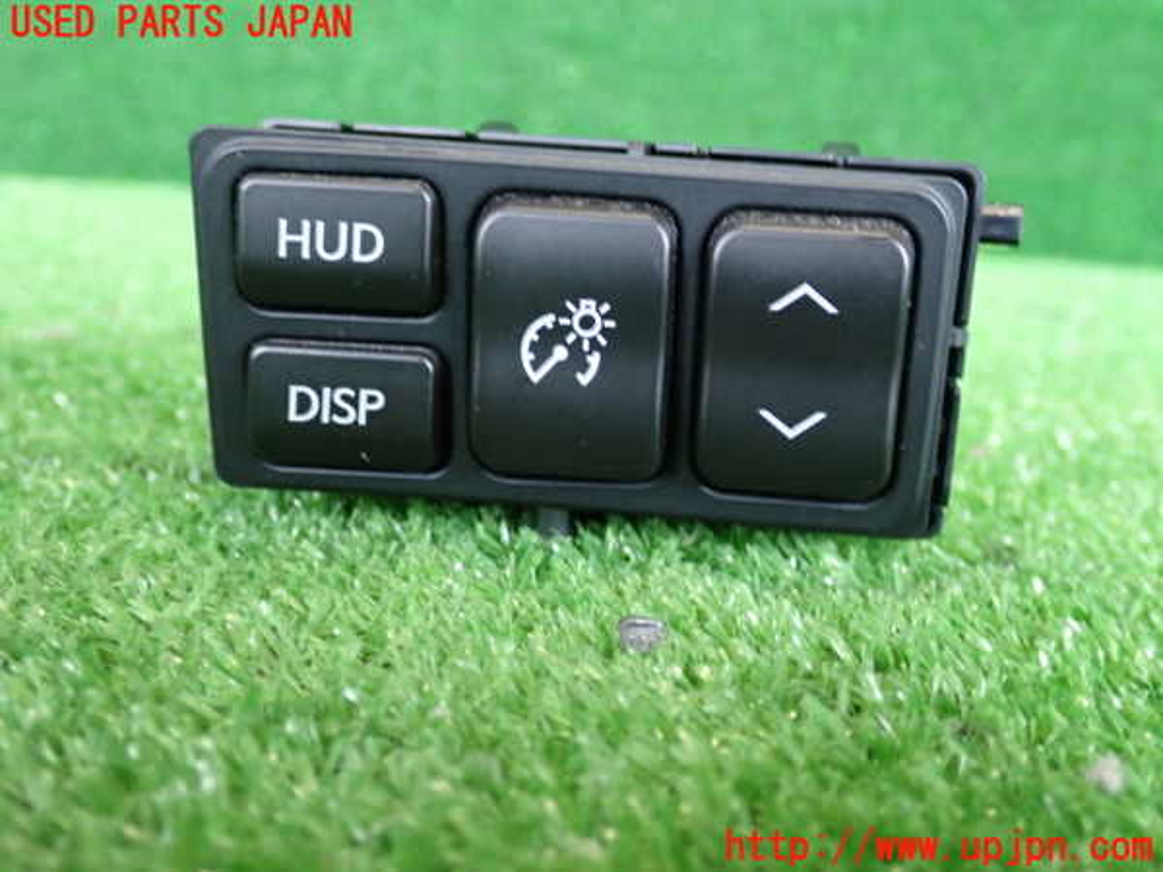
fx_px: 1478
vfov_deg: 32.9
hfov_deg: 42.9
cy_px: 436
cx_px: 582
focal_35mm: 44
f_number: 2.9
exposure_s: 1/15
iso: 800
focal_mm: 7.84
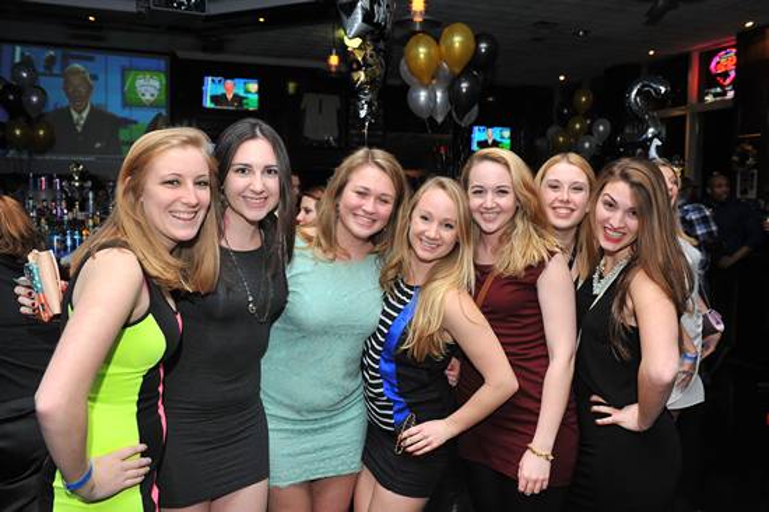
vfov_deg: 41.1
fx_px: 683
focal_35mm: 32
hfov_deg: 58.7
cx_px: 384
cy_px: 256
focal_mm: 32
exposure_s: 1/100
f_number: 5.6
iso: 1000
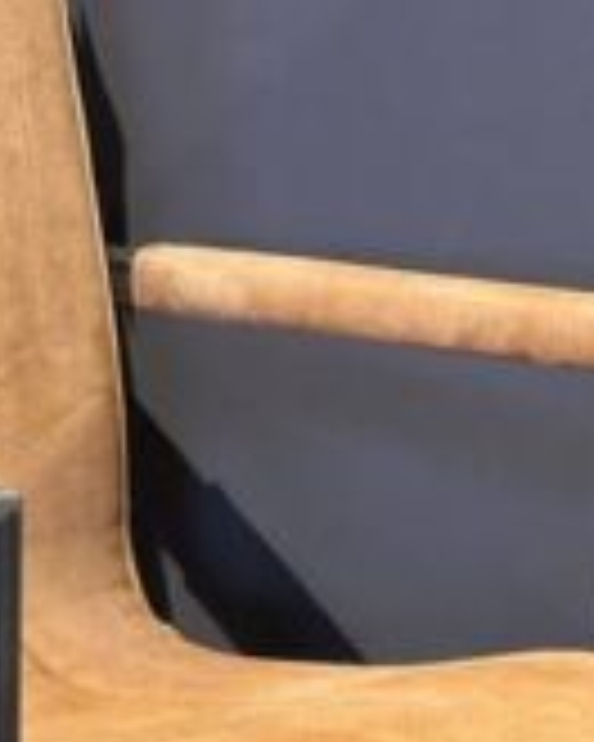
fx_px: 3582
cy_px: 915
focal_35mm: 163
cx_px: 0
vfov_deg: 11.6
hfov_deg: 9.4
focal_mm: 6.86
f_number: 1.78
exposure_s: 1/33
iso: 320
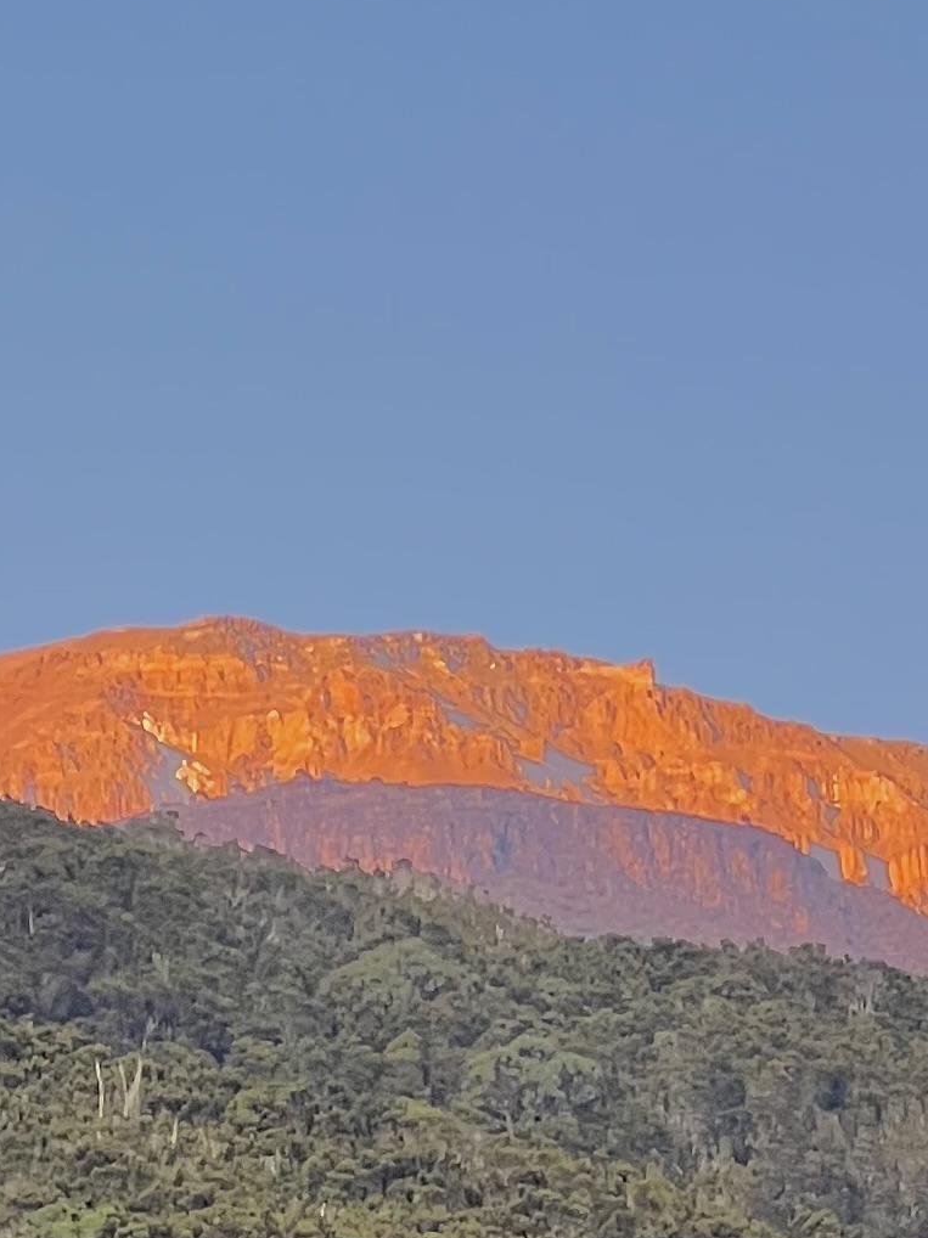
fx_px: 10907
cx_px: 1502
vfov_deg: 6.4
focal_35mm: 305
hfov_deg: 4.8
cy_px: 2161
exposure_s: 1/99
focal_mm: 9
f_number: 2.8
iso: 100
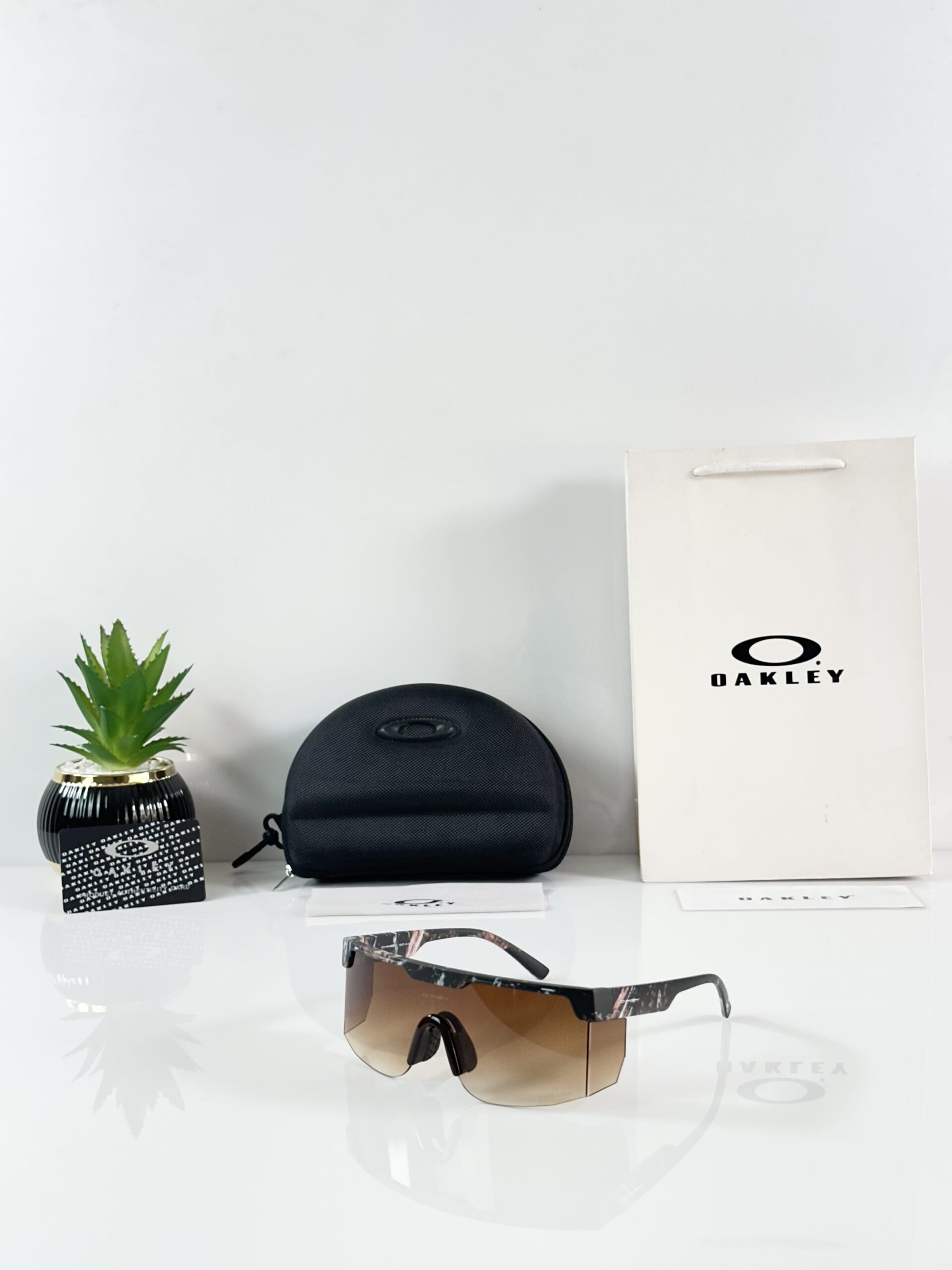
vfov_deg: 39.7
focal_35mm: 48
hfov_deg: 30.3
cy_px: 635
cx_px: 476
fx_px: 1760
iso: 64
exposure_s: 1/100
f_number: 1.78
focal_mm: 6.86
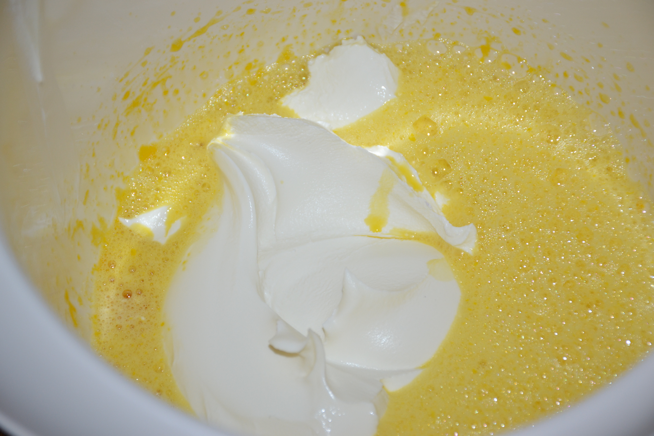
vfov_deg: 12.2
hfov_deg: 18.2
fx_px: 2044
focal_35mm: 112
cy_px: 218
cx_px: 327
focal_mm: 75
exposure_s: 1/60
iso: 560
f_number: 5
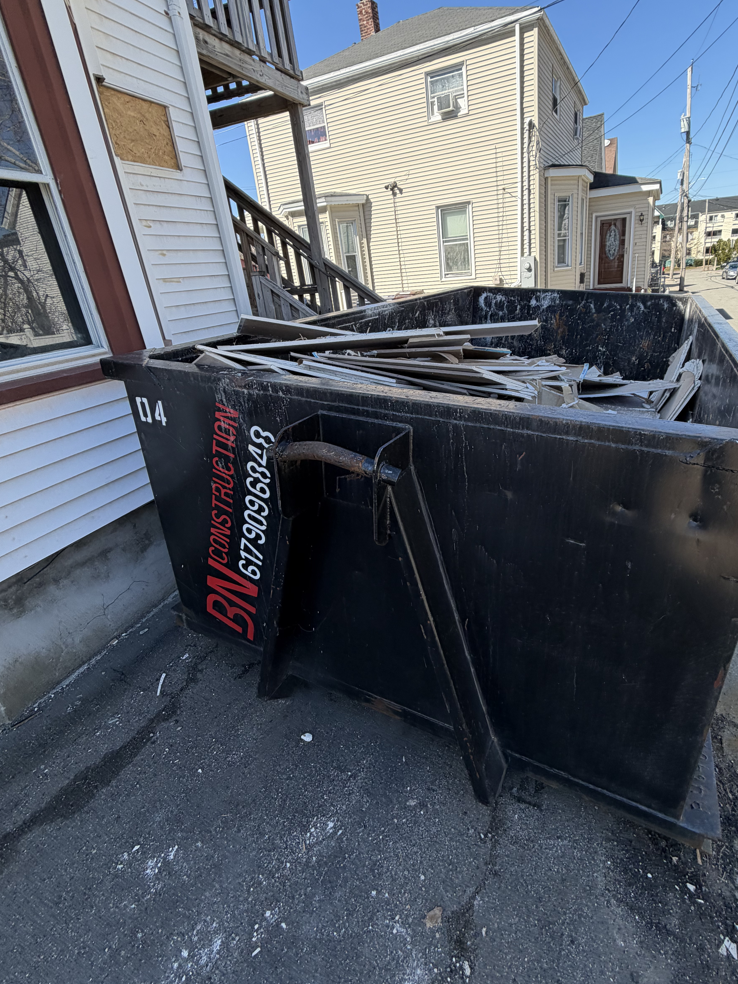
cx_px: 425
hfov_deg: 74.3
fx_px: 483
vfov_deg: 90.8
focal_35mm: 17
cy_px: 448
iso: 40
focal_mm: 2.22
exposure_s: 1/535
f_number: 2.2
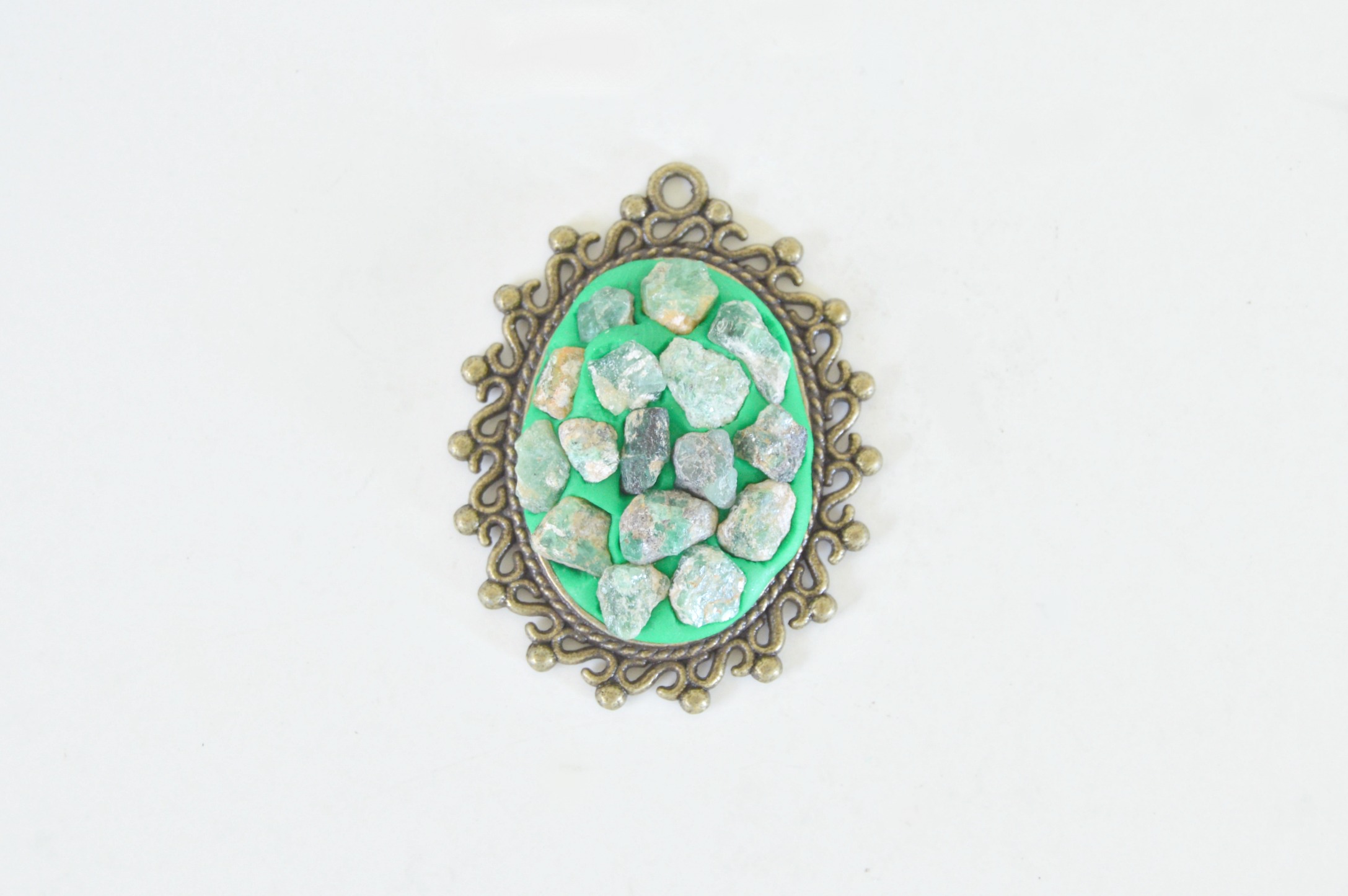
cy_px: 448
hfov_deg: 24.6
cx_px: 674
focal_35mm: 82
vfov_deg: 16.5
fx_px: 3086
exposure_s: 1/6
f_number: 6.3
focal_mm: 55
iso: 400
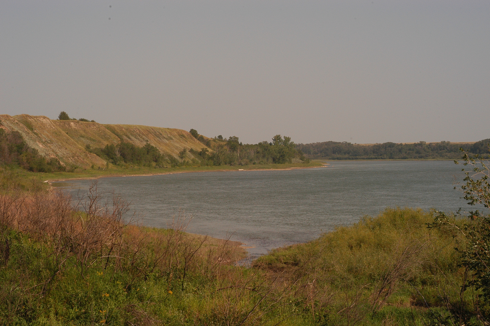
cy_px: 163
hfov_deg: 27.0
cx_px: 245
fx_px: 1020
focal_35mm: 75
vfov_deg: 18.1
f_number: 13
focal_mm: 50
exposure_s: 1/640
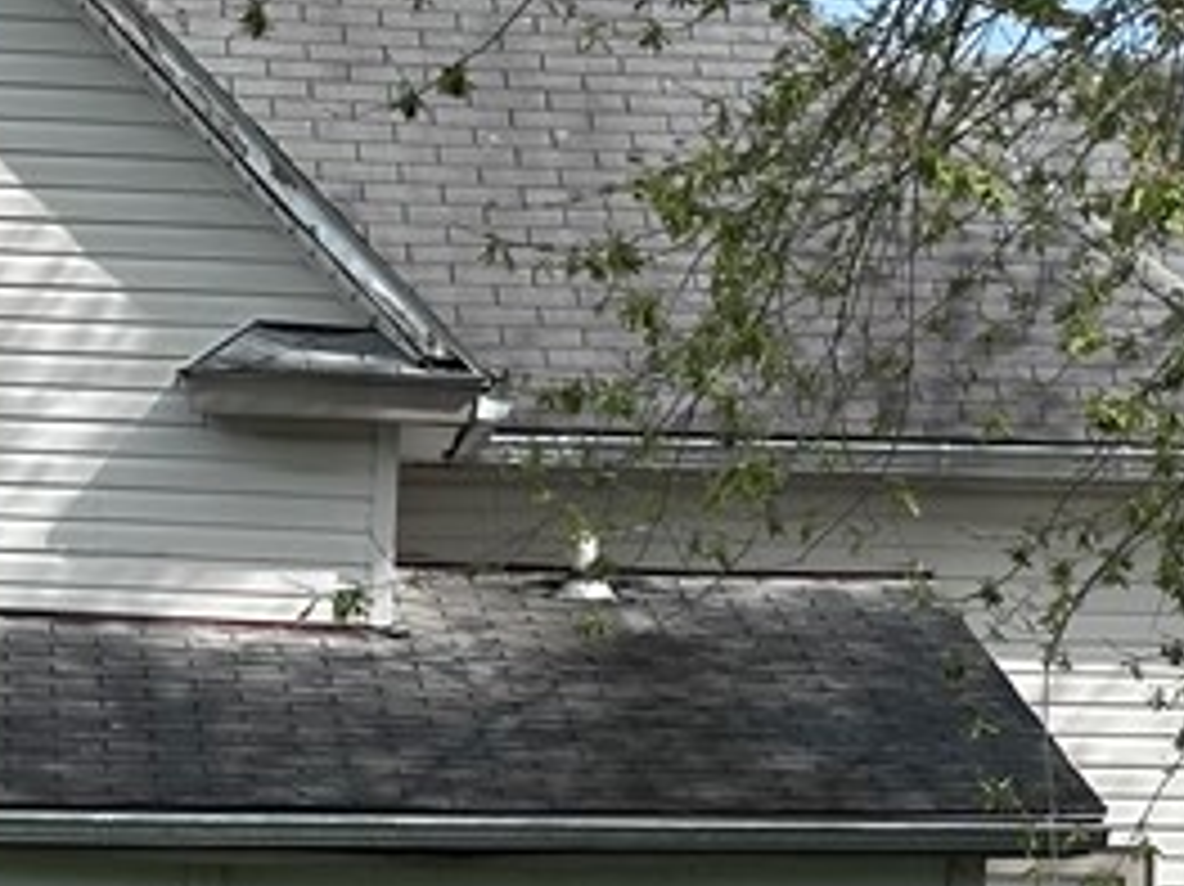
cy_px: 989
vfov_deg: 7.9
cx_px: 941
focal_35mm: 187
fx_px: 6393
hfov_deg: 10.5
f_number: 1.78
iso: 64
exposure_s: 1/2469
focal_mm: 6.86
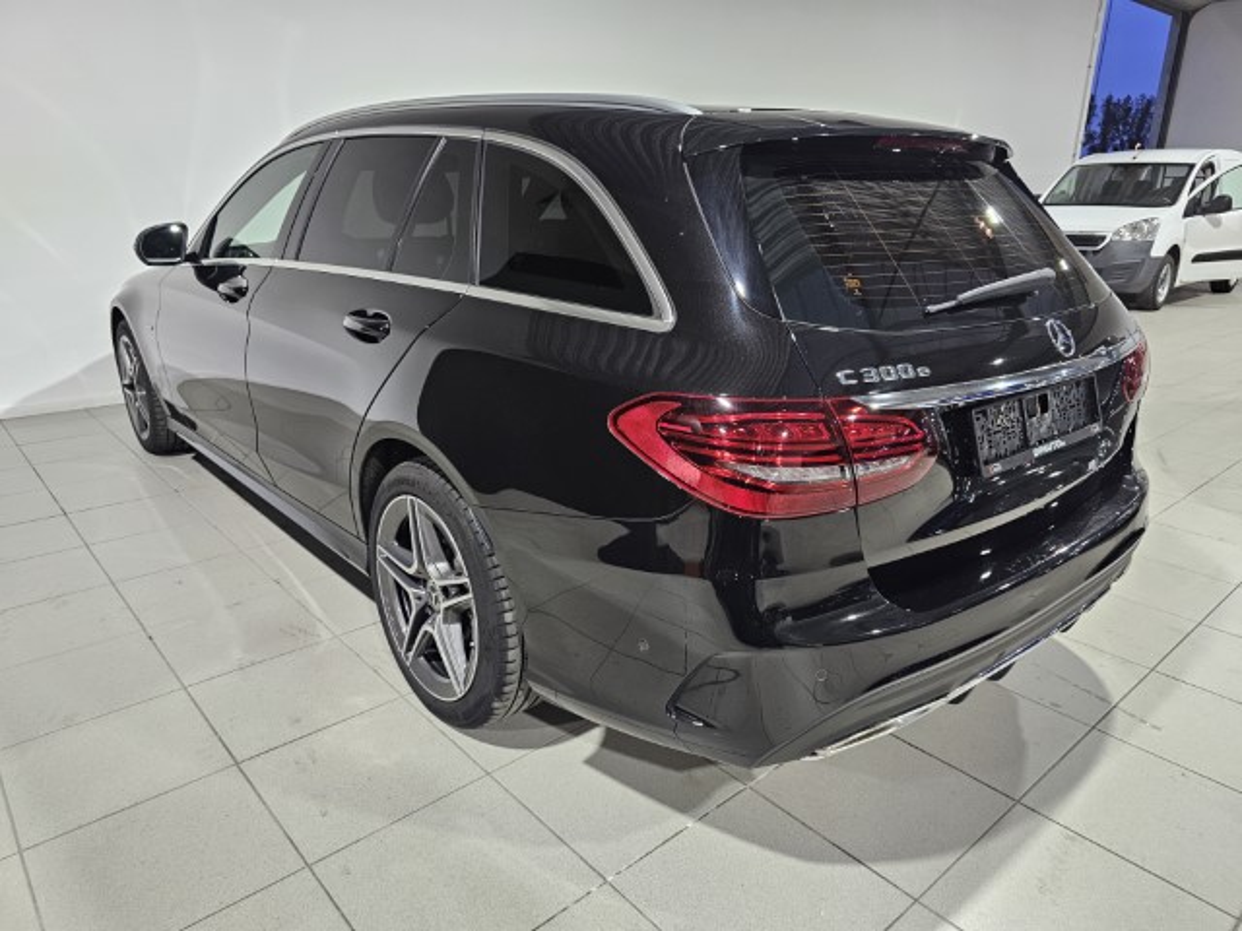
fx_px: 825
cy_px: 466
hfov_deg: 73.9
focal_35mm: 23
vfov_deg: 58.9
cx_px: 621
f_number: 1.7
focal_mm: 6.3
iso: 250
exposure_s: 1/100
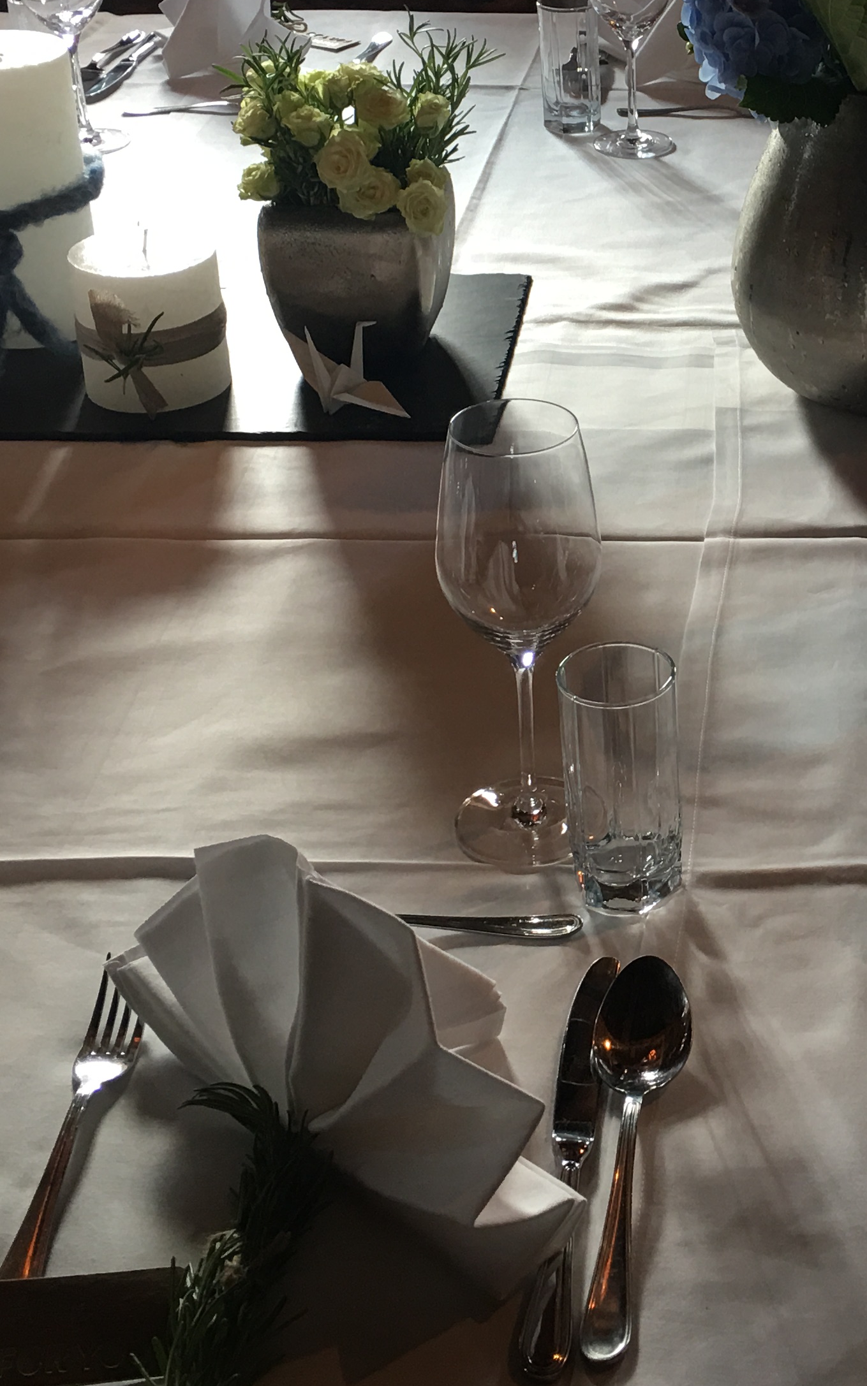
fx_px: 2155
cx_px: 817
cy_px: 506
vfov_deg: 35.5
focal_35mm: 57
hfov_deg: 22.1
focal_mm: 4.15
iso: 32
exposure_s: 1/17
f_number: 2.2
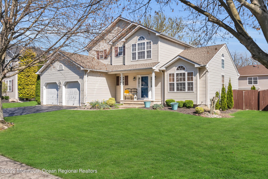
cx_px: 134
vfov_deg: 42.3
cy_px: 90
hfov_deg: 60.3
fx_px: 231
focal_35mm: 31
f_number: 16
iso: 100
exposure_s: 1/25
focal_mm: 31
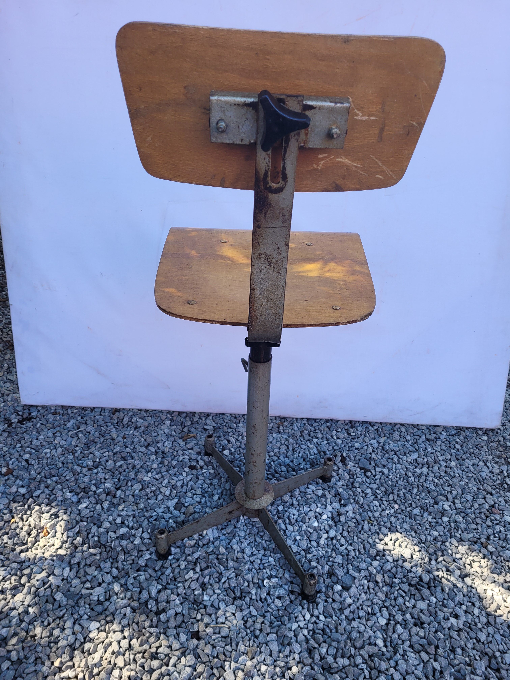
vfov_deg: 67.3
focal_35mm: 26
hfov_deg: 53.1
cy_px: 340
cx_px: 255
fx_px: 511
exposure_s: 1/149
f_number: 1.8
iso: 40
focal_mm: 5.4
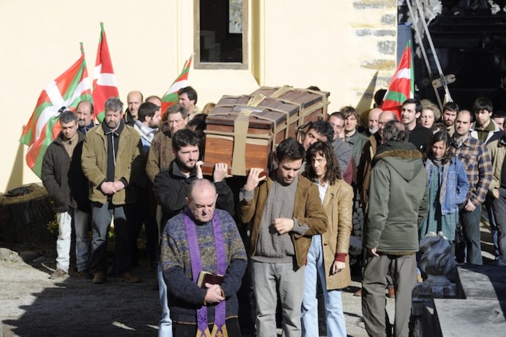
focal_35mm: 140
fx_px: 1966
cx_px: 253
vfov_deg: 9.8
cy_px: 168
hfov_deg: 14.7
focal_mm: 140
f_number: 11
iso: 200
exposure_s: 1/200
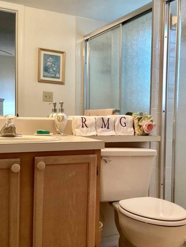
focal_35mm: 44
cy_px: 127
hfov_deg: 32.7
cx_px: 118
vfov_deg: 42.9
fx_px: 315
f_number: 2.4
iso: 100
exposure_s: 1/60
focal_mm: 3.3
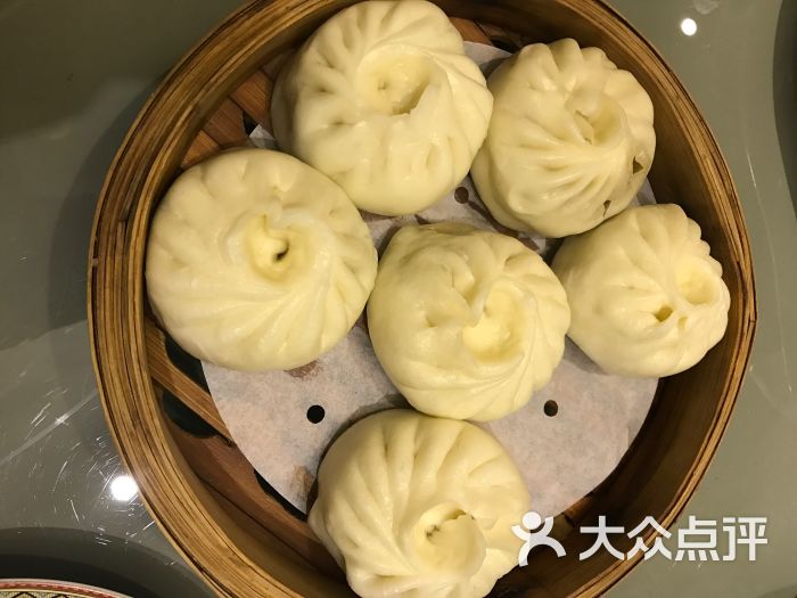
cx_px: 398
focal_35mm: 28
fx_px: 645
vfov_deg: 49.7
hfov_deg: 63.4
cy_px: 299
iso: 50
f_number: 1.8
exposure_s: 1/17
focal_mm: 3.99
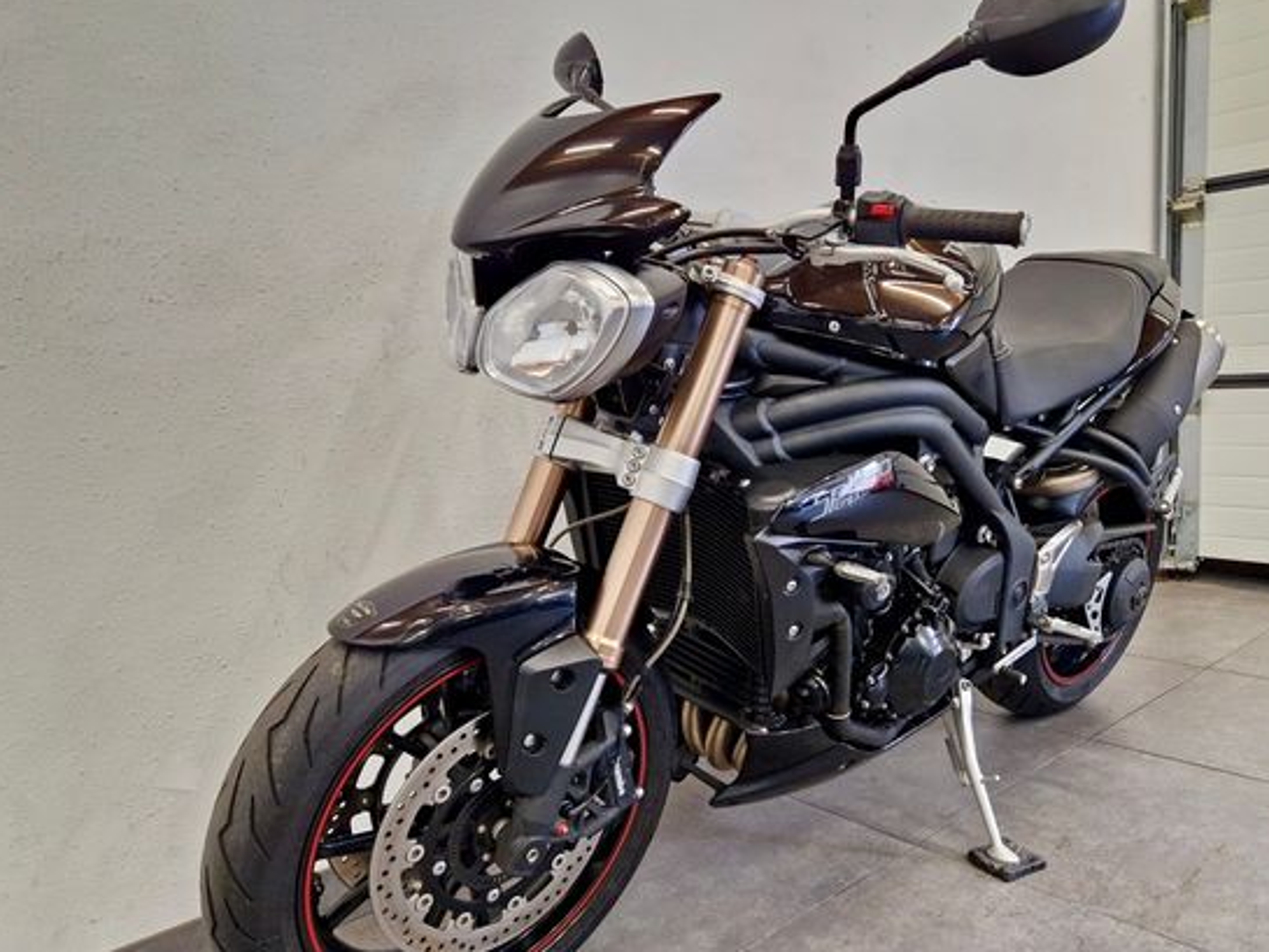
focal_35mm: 27
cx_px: 736
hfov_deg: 64.9
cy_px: 507
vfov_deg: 51.3
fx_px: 990
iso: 640
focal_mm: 5.4
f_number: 1.8
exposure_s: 1/100
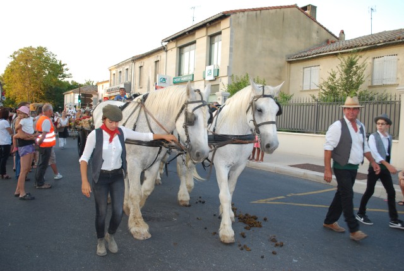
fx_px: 337
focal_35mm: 30
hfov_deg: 61.8
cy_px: 136
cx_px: 202
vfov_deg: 43.8
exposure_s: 1/80
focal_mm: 20
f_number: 3.8
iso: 200
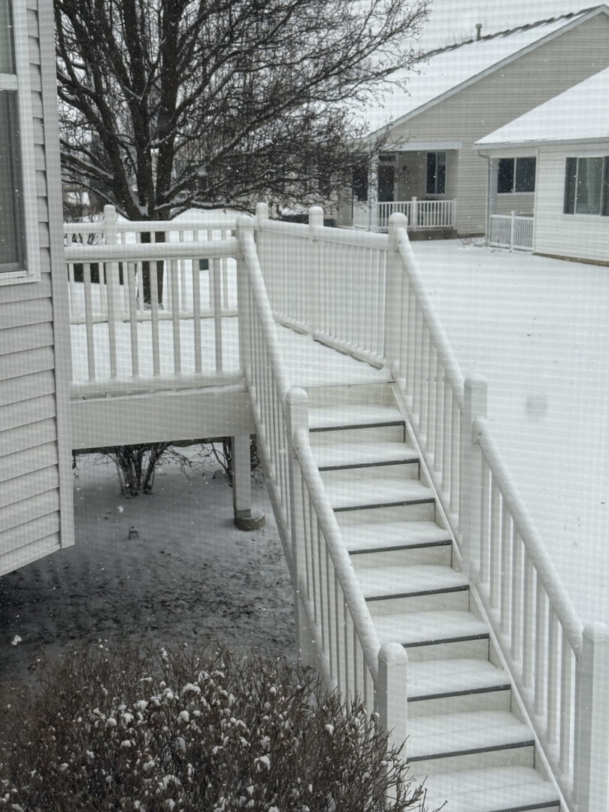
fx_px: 1126
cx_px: 304
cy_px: 406
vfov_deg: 39.7
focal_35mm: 48
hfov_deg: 30.3
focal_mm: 6.76
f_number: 1.78
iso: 64
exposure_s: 1/2976
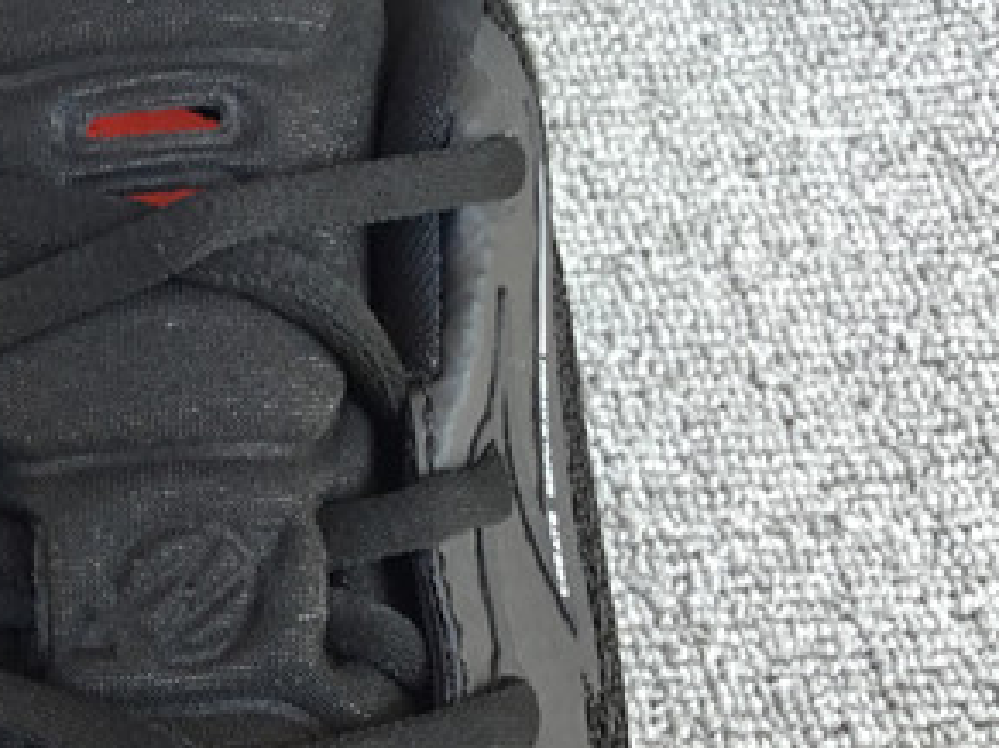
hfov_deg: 18.6
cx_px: -402
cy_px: 389
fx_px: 2769
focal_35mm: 96
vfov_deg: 15.4
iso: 25
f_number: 2.4
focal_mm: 3.3
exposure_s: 1/50
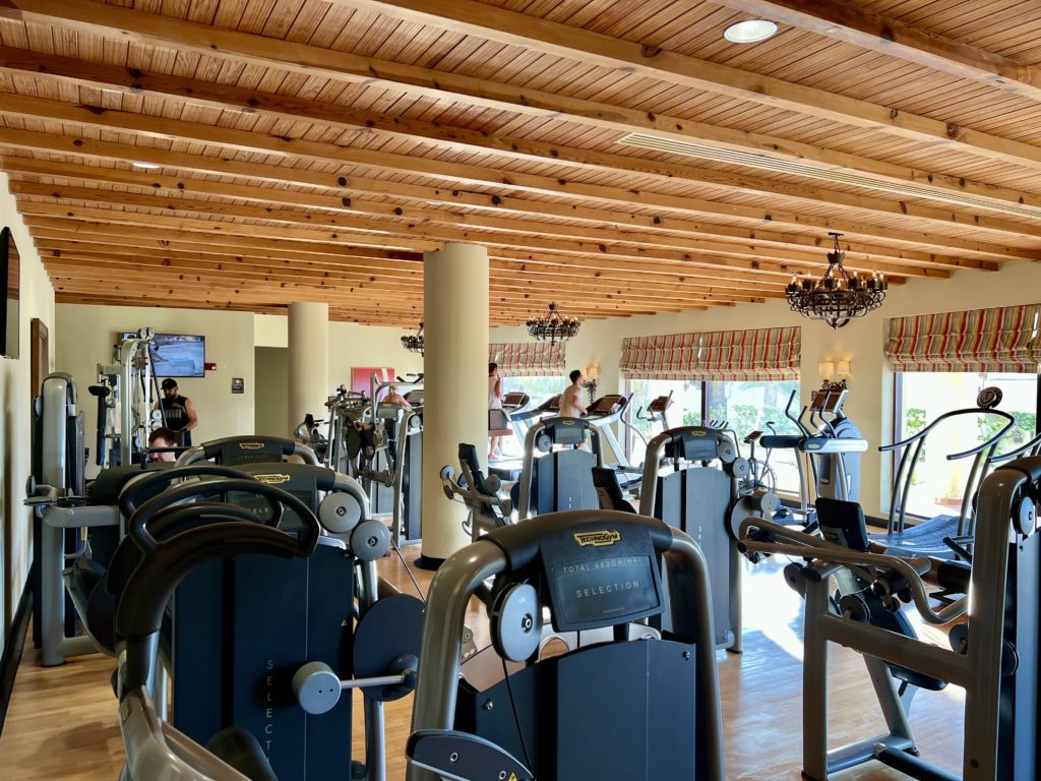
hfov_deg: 67.3
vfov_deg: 53.1
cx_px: 520
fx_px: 782
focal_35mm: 26
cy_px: 390
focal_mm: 5.7
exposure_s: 1/120
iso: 100
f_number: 1.5
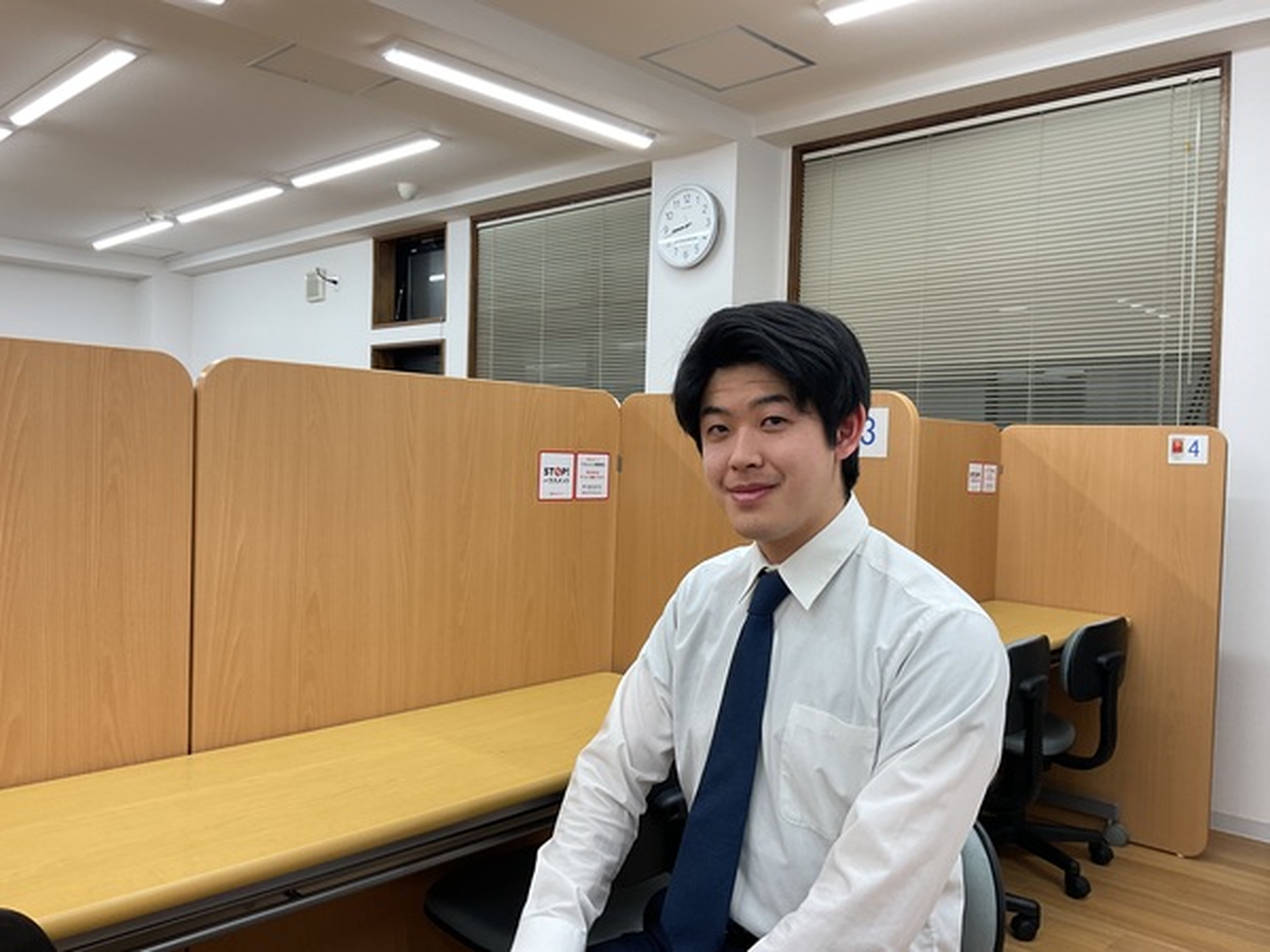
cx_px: 635
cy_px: 476
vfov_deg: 48.2
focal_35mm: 29
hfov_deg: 61.7
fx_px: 1064
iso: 50
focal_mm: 3
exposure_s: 1/120
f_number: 1.8
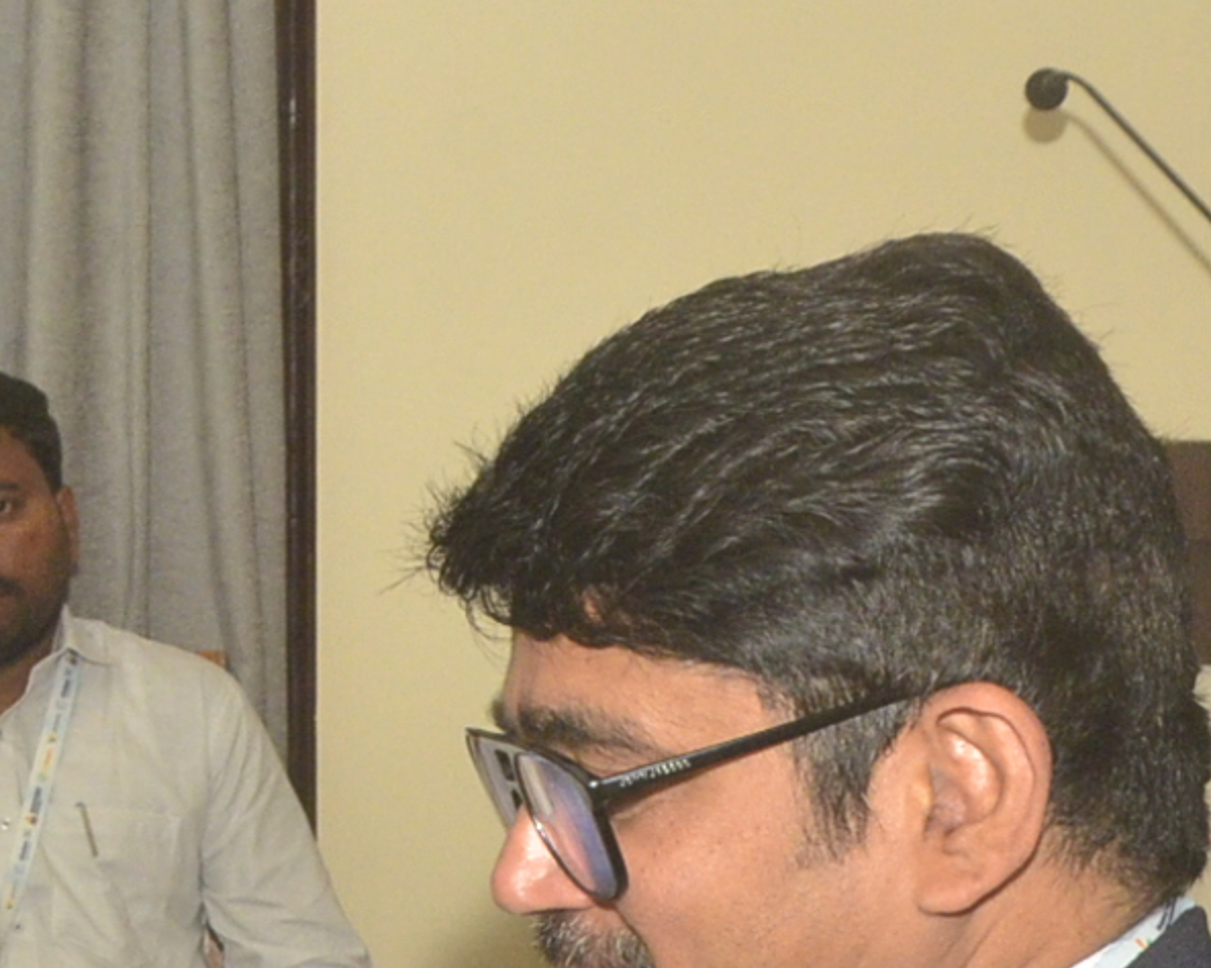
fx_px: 5229
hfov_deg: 12.7
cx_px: -453
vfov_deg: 10.6
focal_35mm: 146
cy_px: 623
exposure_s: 1/160
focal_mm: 25
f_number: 8
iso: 1600
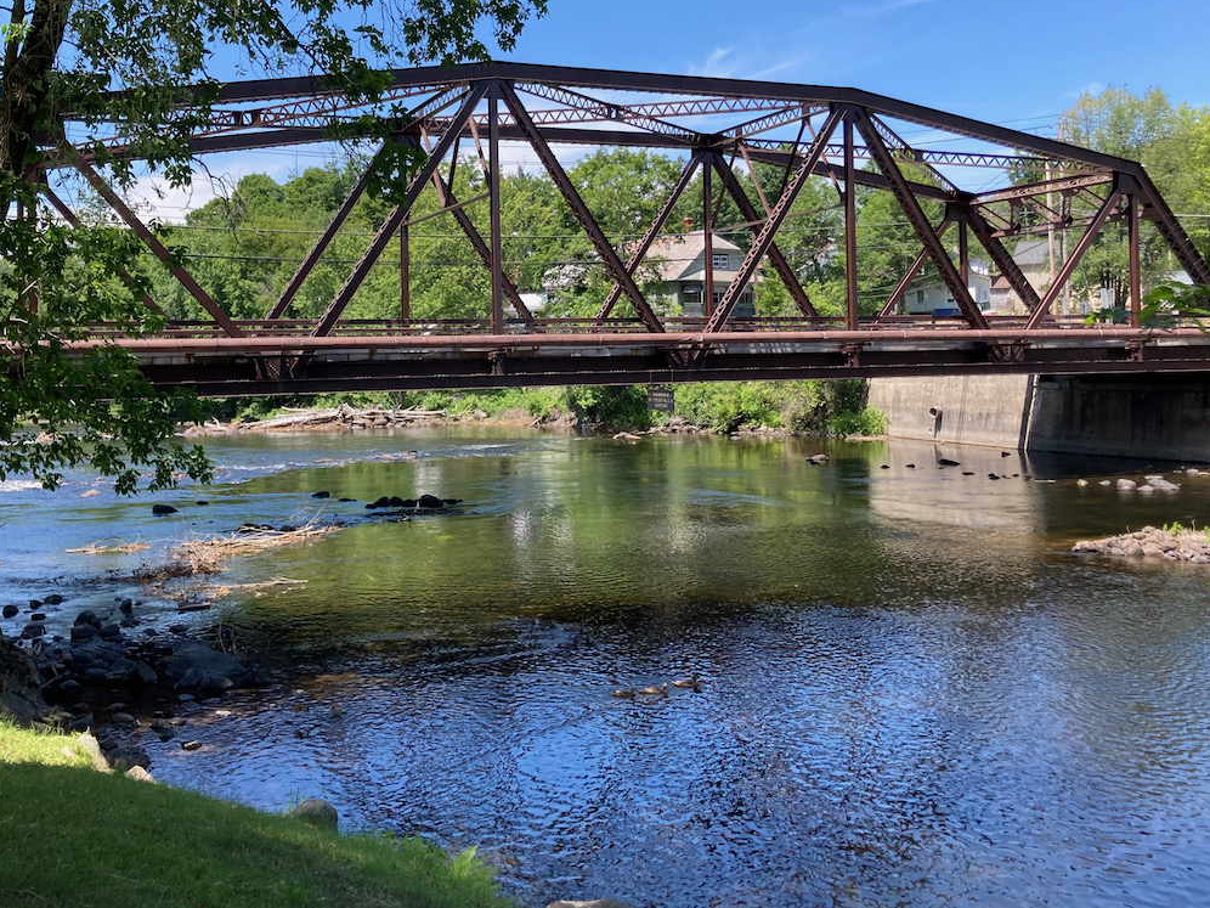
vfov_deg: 39.4
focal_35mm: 36
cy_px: 343
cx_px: 522
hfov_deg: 51.2
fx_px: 1258
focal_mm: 3.99
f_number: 1.8
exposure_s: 1/716
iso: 20
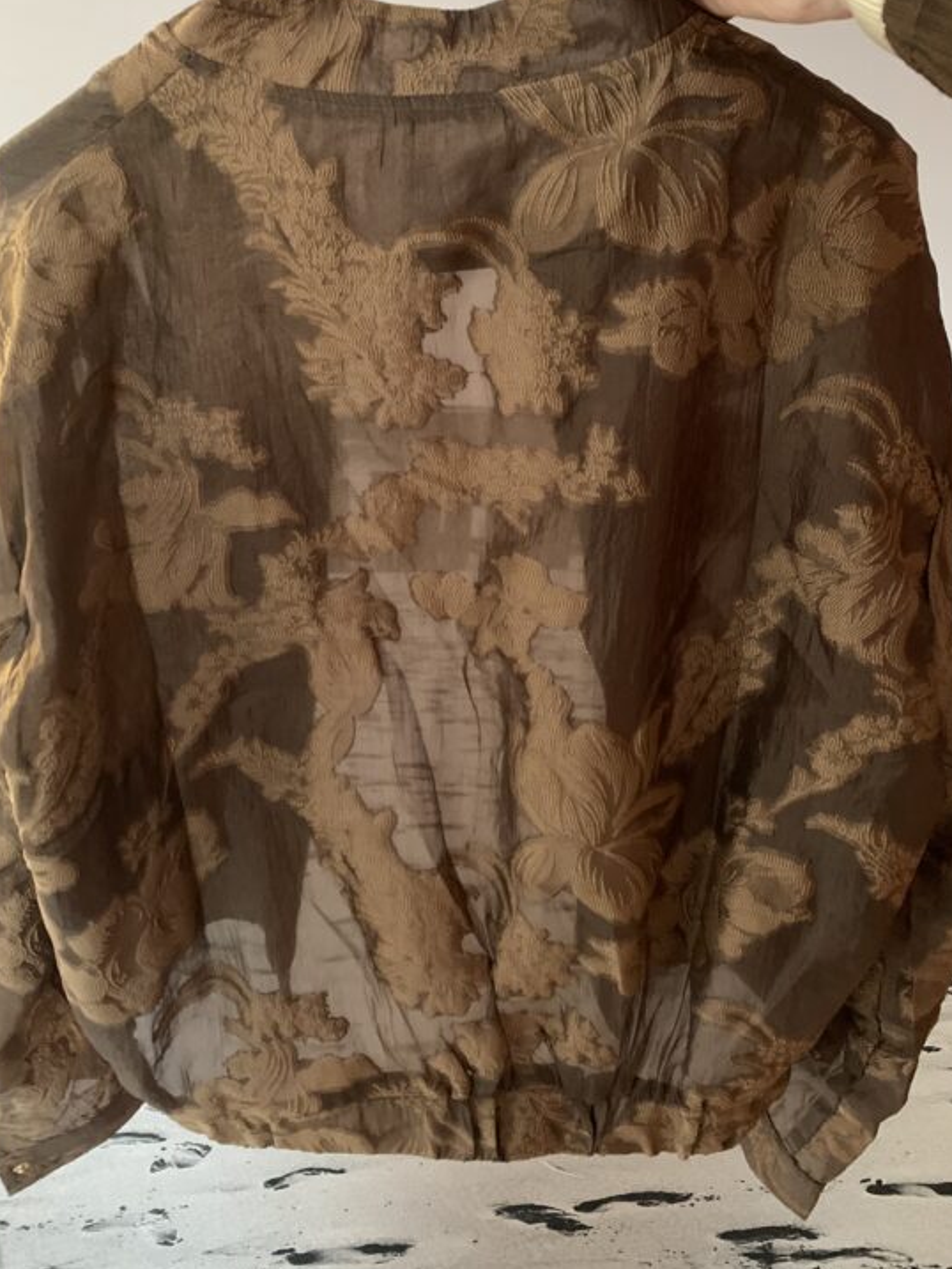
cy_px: 598
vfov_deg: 61.6
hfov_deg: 48.2
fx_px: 1063
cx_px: 457
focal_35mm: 29
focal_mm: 4.25
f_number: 1.8
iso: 800
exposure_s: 1/26
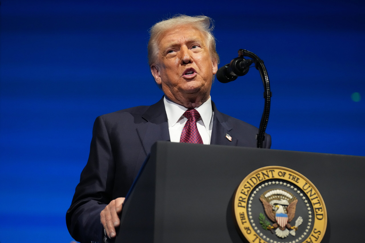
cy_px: 122
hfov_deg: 10.3
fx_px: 2028
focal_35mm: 200
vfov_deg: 6.9
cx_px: 182
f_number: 5
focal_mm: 200
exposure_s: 1/250
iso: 4000
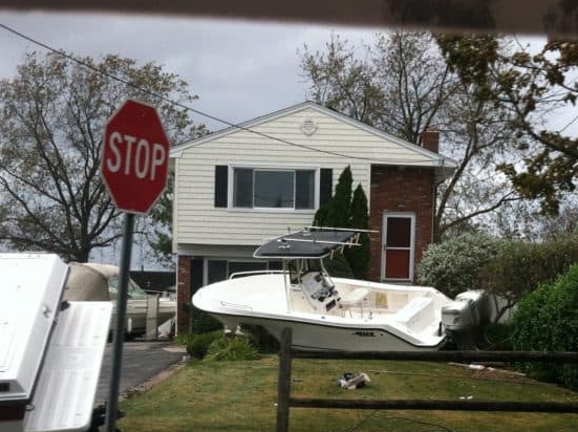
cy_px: 383
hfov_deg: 29.6
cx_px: 404
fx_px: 1084
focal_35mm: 65
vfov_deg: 22.1
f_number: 2.8
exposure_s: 1/242
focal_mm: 3.85
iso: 80
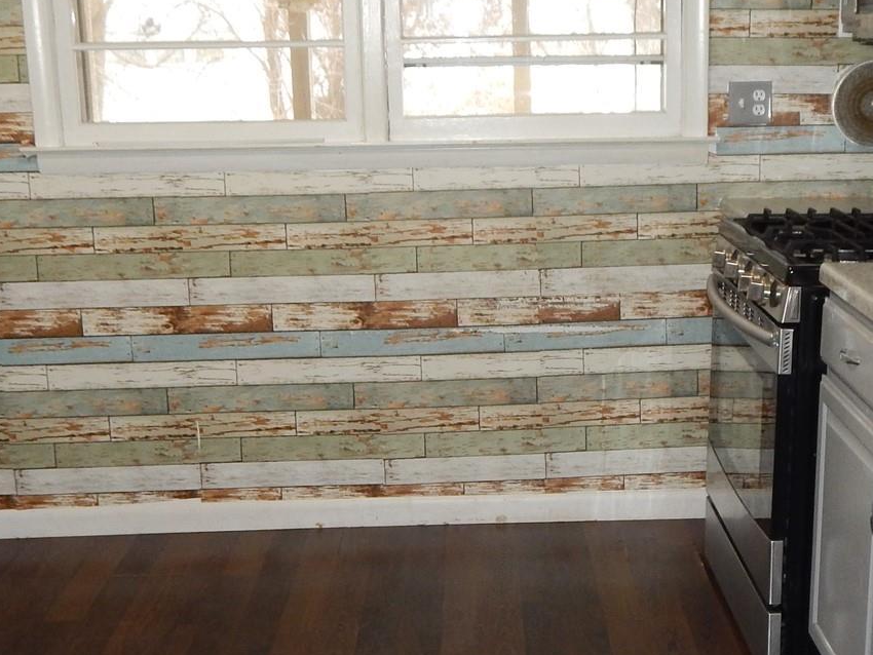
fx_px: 1337
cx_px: 536
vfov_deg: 27.5
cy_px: 348
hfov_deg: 36.0
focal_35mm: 53
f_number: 3
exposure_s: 1/30
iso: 200
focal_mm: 4
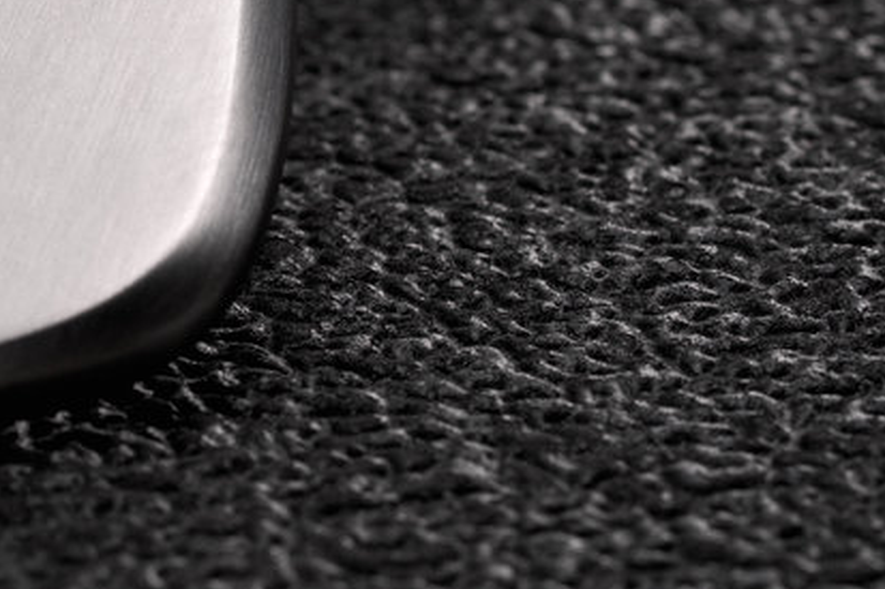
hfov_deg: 9.3
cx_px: -116
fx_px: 5357
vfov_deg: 6.3
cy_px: -121
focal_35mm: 218
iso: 100
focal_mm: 90
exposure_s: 1/100
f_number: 10
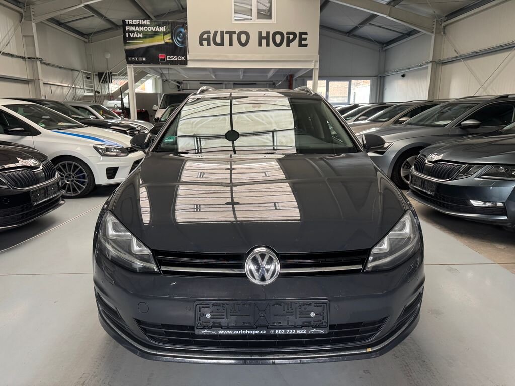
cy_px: 193
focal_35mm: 24
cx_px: 258
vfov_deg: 56.8
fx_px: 357
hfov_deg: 71.6
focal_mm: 6.76
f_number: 1.78
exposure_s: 1/60
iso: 250
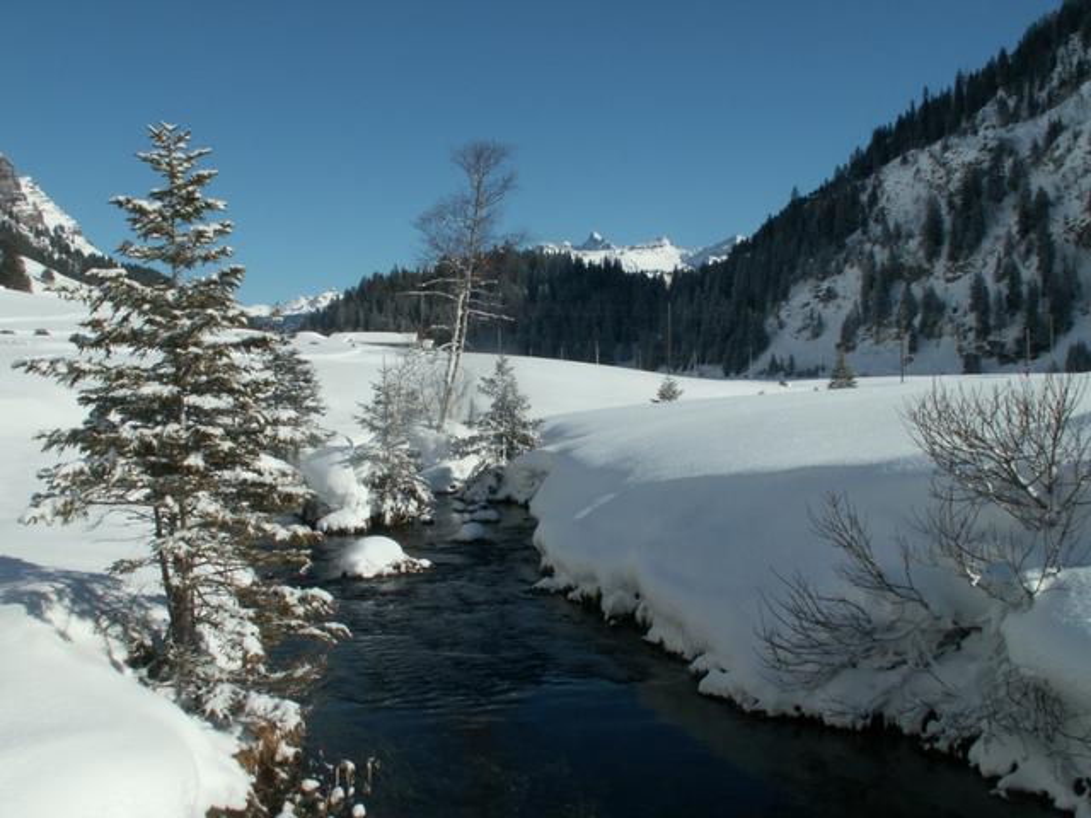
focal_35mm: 35
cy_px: 409
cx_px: 546
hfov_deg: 52.6
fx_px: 1103
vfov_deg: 40.7
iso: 50
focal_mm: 5.86
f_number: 8
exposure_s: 1/400
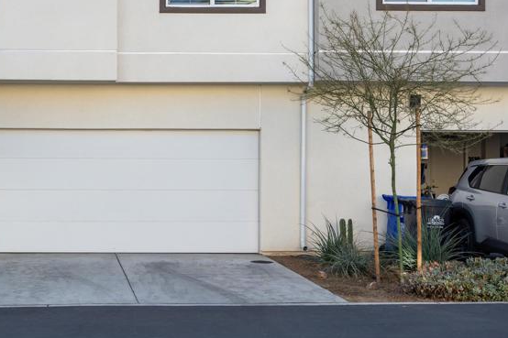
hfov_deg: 31.7
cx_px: 79
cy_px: 75
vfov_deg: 22.0
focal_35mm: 61
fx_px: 860
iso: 400
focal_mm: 33
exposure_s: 1/80
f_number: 11
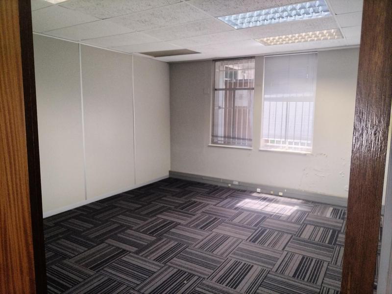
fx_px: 294
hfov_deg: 67.3
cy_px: 147
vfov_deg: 53.1
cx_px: 196
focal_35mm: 26
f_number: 1.8
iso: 1134
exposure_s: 1/100
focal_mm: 4.7
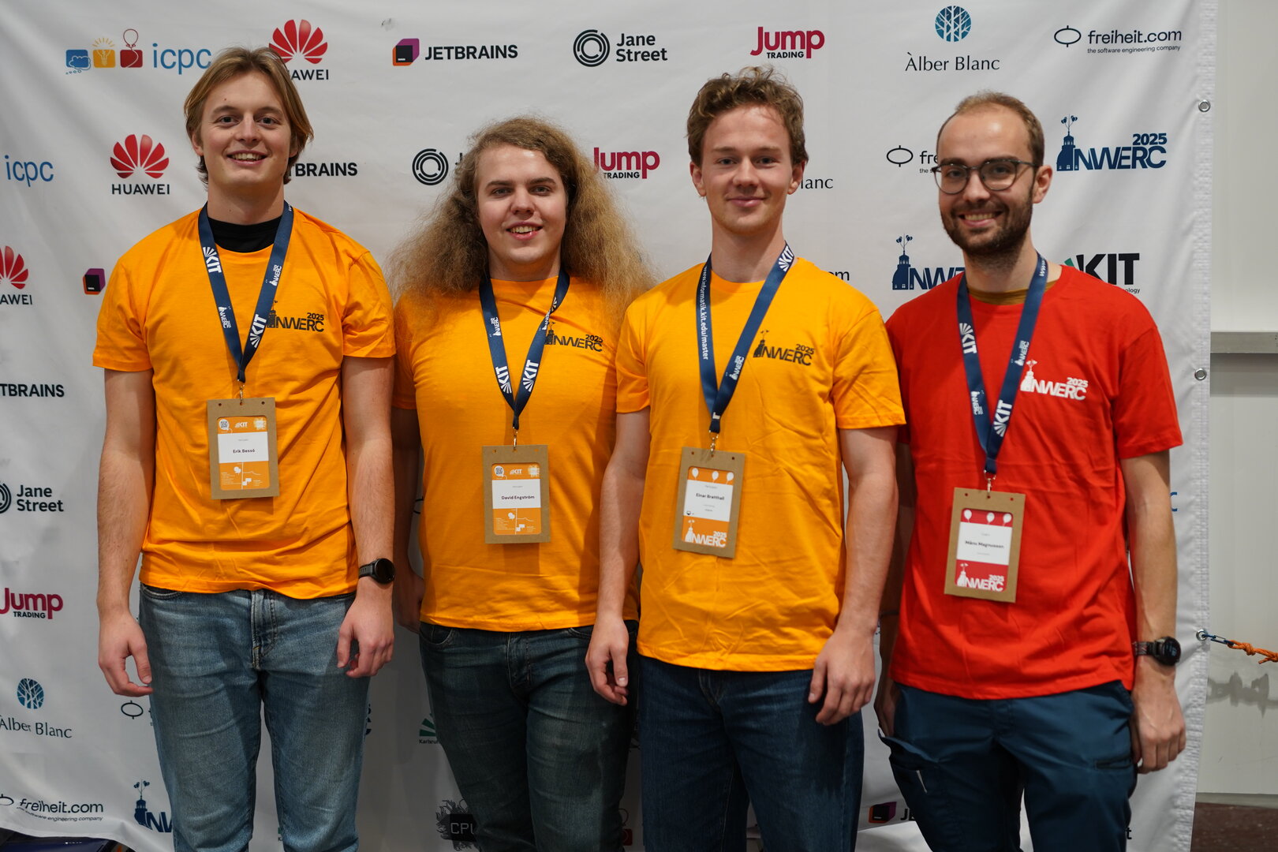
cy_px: 426
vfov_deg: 27.0
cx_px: 639
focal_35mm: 50
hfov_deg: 39.6
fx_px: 1775
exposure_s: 1/125
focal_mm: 50
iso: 640
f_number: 2
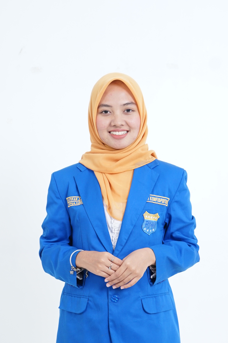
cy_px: 172
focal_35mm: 30
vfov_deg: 61.9
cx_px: 114
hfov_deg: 43.6
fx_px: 285
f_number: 5
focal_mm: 30
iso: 320
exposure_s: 1/100
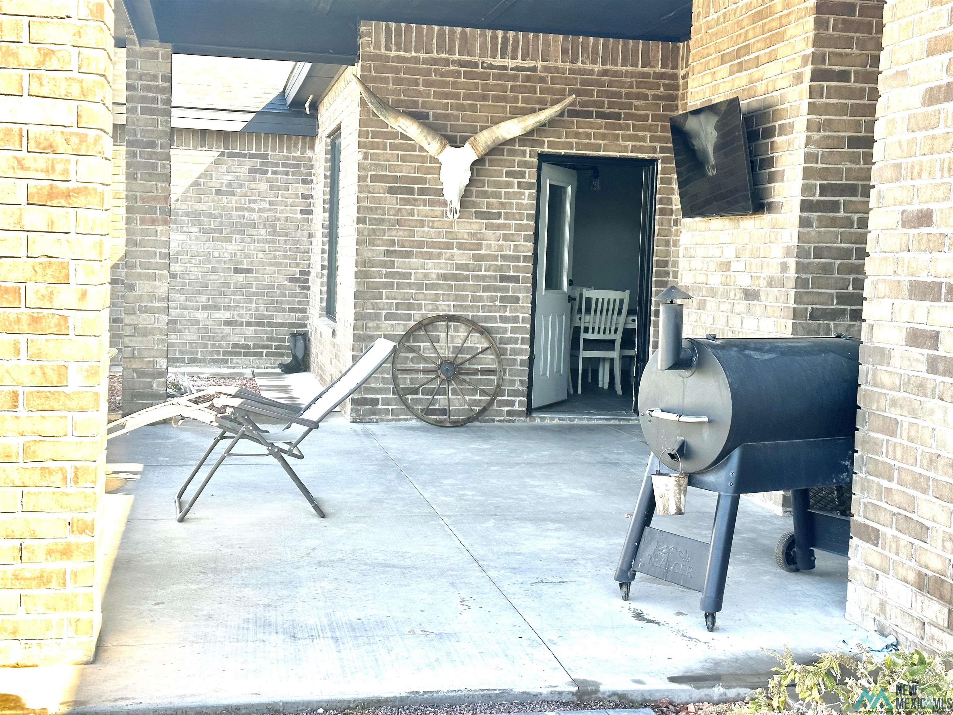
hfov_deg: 39.7
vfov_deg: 30.3
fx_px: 1321
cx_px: 476
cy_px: 358
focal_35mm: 48
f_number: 1.78
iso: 64
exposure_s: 1/409
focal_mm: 6.86
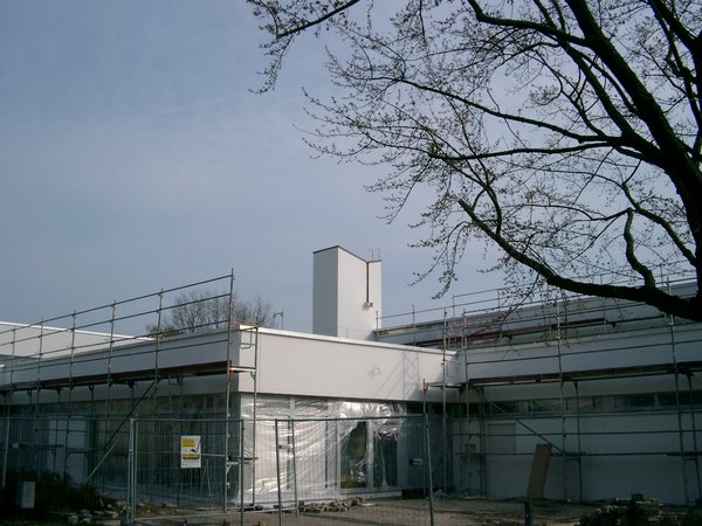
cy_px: 263
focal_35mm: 37
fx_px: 750
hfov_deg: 50.1
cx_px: 351
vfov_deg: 38.7
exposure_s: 1/1000
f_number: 5
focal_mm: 7.6
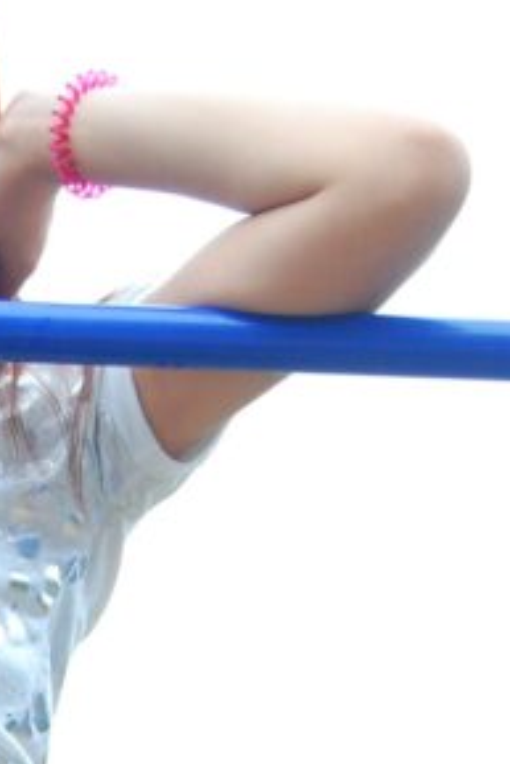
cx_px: -313
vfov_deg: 10.0
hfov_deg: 6.7
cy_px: 989
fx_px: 4287
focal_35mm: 202
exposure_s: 1/160
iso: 400
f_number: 7.1
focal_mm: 38
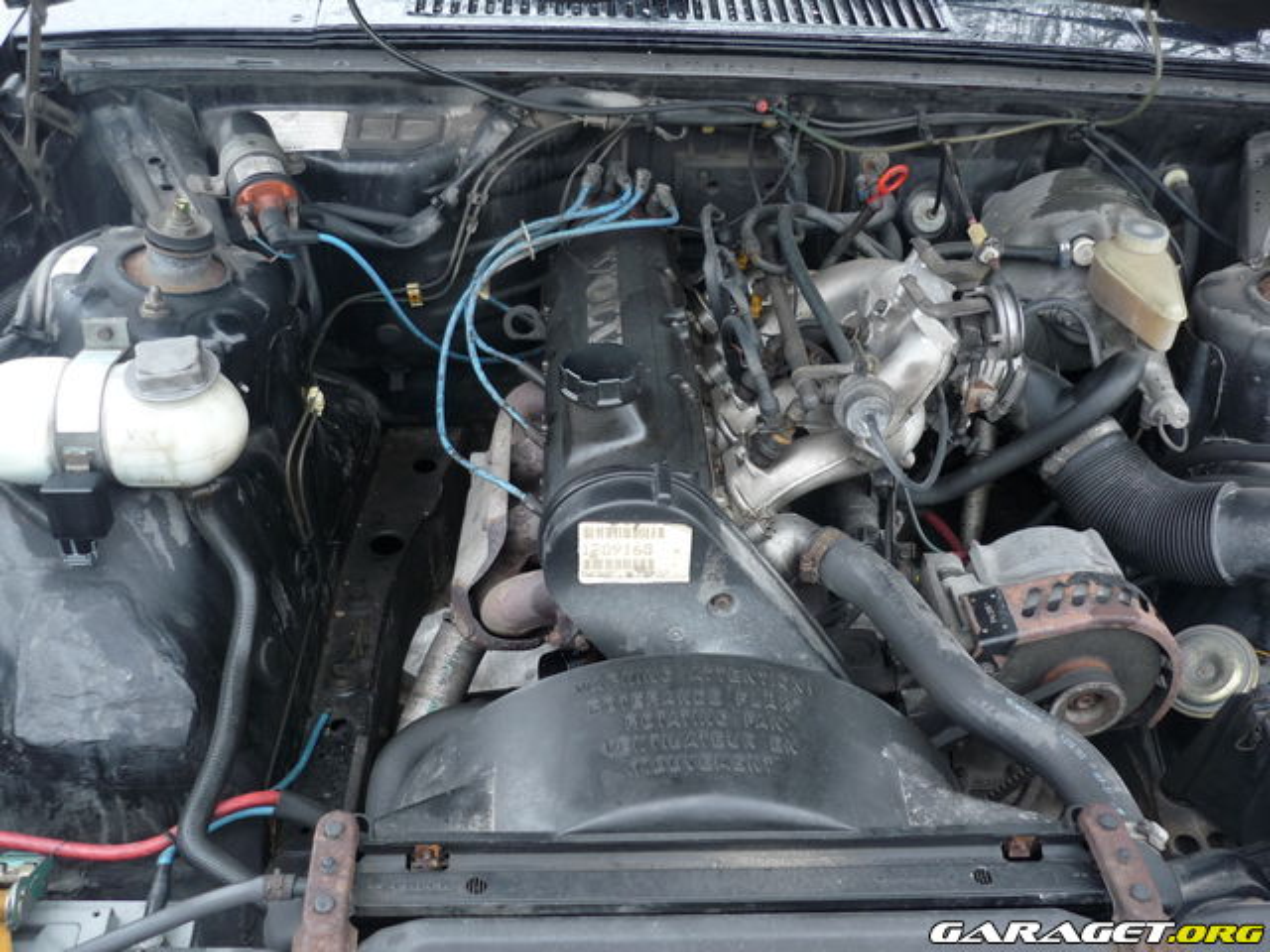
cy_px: 476
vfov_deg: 42.9
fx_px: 1211
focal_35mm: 33
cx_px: 635
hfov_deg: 55.4
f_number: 2.8
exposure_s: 1/60
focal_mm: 5.5
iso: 100
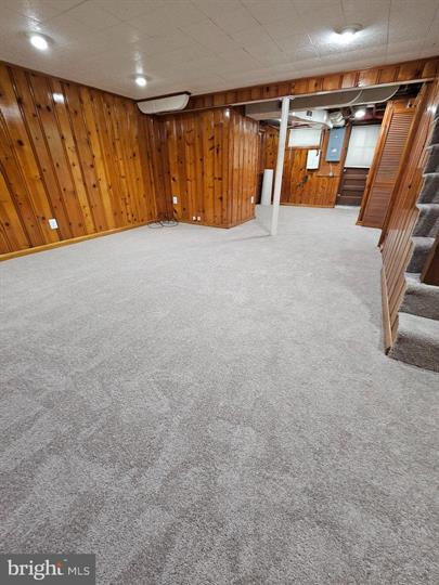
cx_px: 220
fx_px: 220
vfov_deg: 106.2
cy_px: 292
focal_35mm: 13
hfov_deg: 89.9
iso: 400
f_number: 2.2
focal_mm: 2.2
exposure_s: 1/30
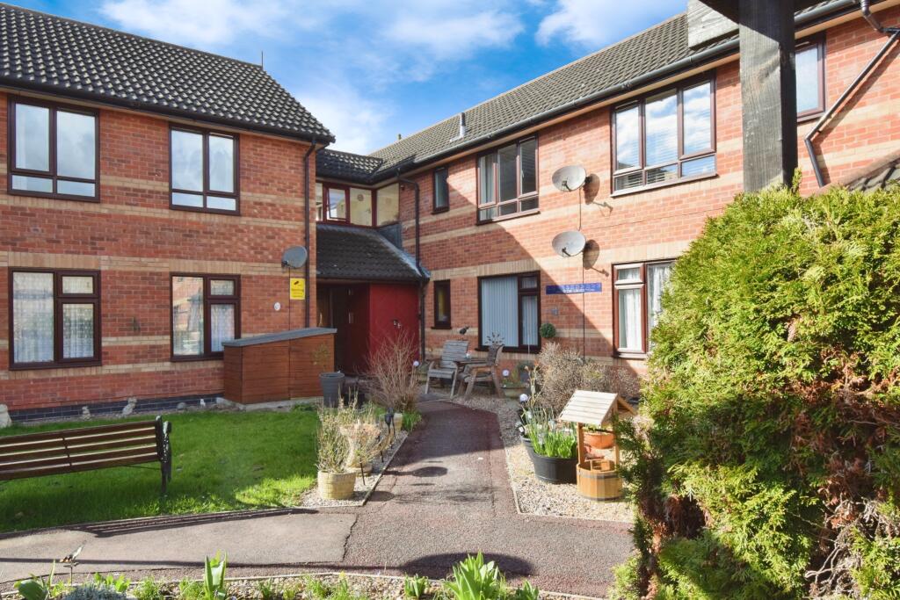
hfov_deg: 77.3
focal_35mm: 22
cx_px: 450
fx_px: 563
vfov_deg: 56.2
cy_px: 300
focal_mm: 15
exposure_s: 1/250
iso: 1000
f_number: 16
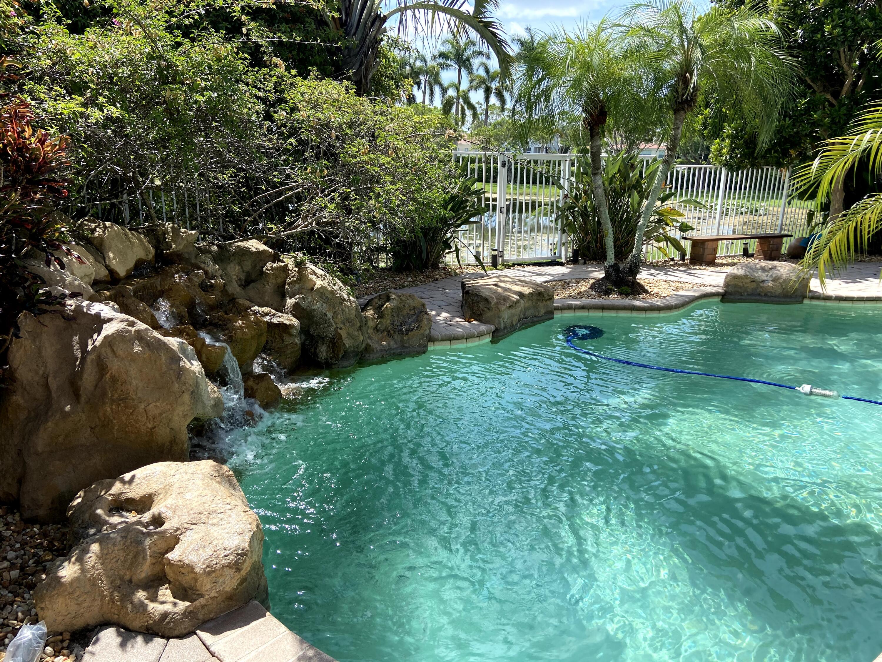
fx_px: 662
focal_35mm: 26
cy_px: 331
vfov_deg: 53.1
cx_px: 441
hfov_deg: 67.3
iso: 32
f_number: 1.8
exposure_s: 1/1272
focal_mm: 4.25
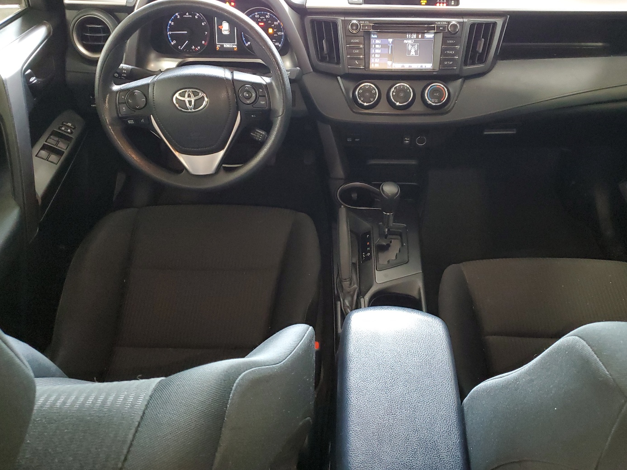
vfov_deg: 46.6
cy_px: 201
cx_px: 354
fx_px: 543
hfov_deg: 59.8
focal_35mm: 30
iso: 330
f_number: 1.5
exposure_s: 1/60.2
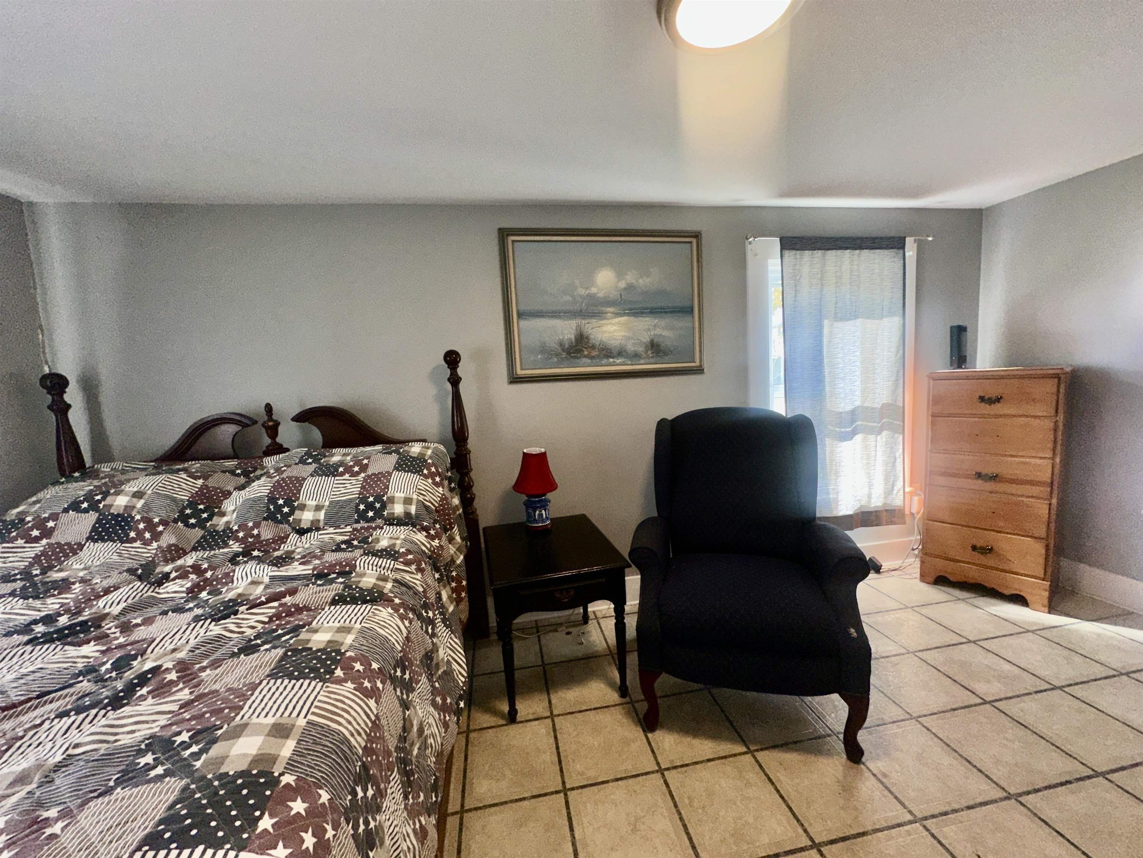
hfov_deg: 102.1
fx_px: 462
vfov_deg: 85.7
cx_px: 572
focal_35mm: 14
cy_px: 429
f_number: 2.2
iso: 32
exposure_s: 1/147
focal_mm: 2.22
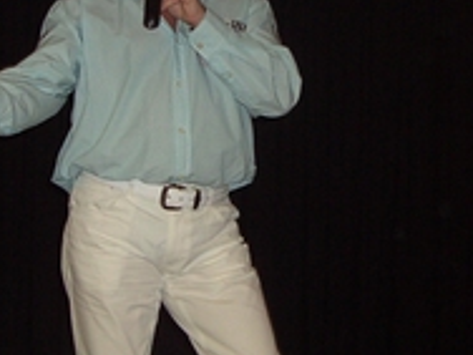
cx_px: 269
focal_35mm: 118
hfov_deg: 16.7
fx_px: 1612
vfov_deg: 12.5
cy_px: 116
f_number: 2.8
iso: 100
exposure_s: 1/50
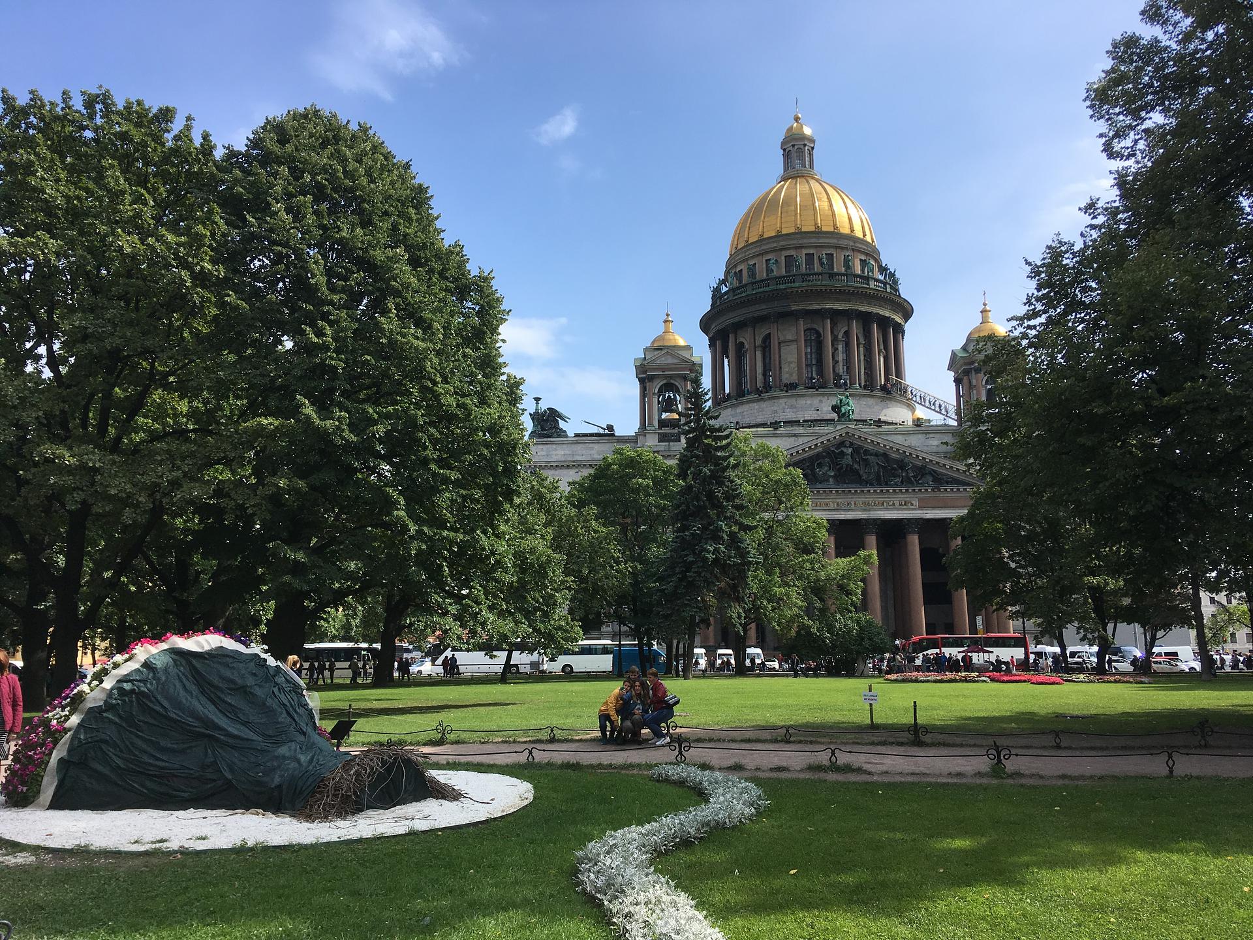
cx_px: 626
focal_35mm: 29
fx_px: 1050
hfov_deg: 61.7
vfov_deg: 48.2
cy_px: 470
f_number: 2.2
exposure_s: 1/1570
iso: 25
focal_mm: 4.15
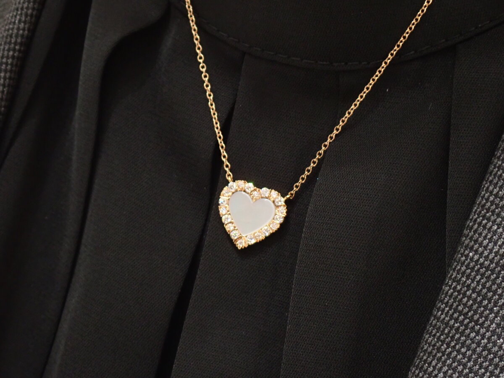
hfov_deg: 19.6
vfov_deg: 14.8
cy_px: 189
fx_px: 1456
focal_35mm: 100
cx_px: 252
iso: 800
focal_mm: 18
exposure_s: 1/25
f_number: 4.9
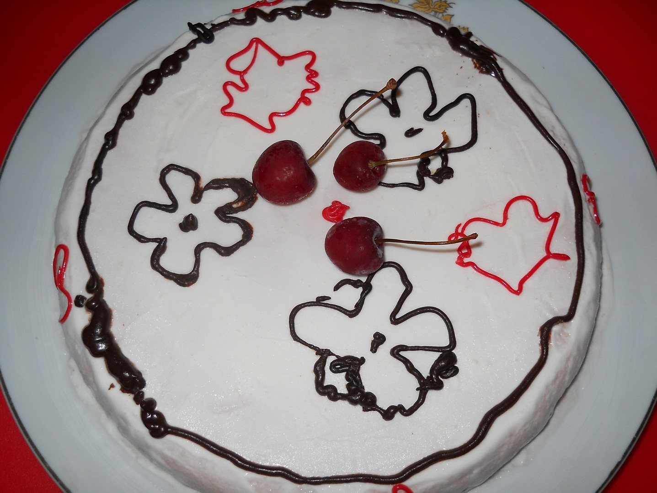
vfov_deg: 35.1
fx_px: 778
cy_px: 246
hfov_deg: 45.8
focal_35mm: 41
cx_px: 328
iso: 80
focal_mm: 6.72
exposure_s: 1/30
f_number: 5.5
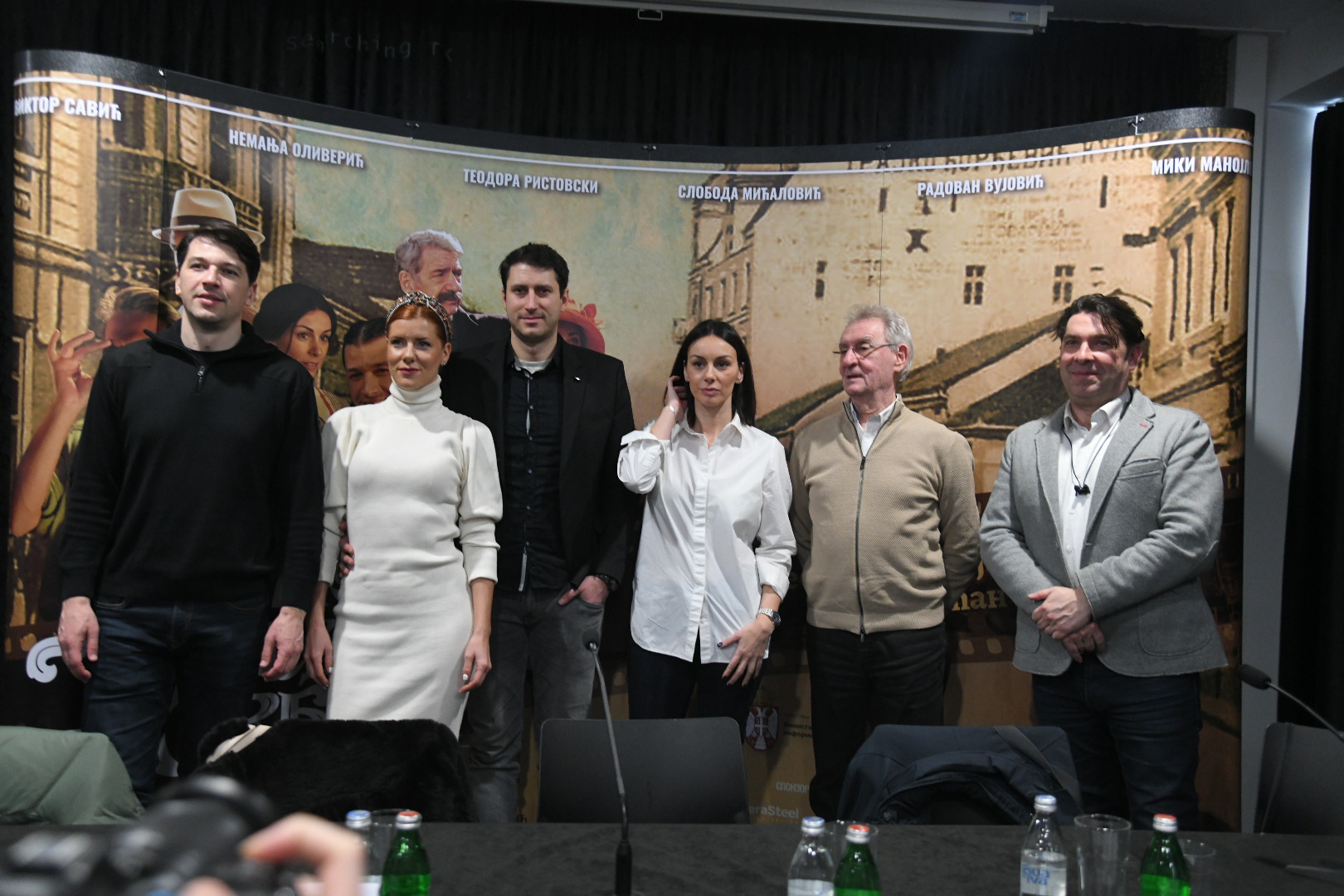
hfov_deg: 55.8
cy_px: 448
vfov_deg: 38.9
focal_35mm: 34
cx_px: 672
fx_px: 1269
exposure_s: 1/125
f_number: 4
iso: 3200
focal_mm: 34
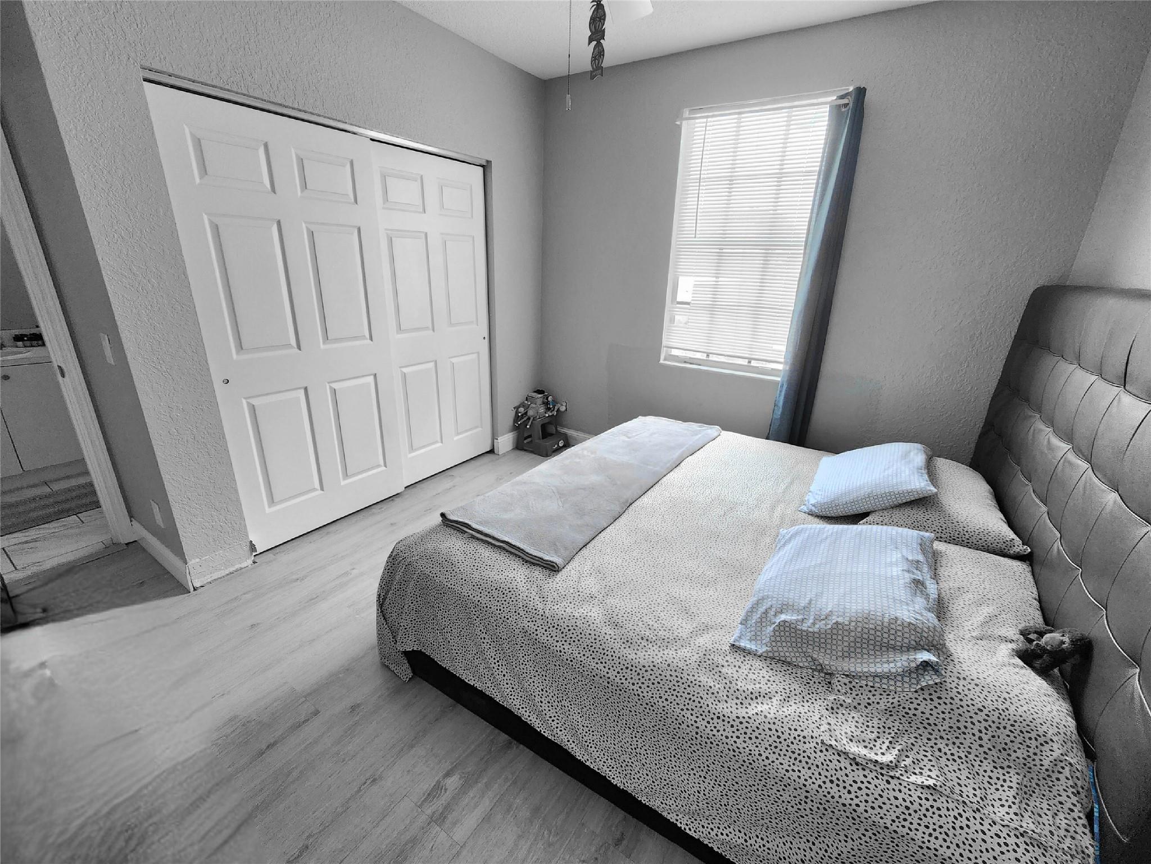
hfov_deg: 106.2
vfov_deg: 89.9
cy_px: 432
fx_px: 432
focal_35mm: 13
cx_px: 576
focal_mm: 2.2
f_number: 2.2
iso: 100
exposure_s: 1/60.2
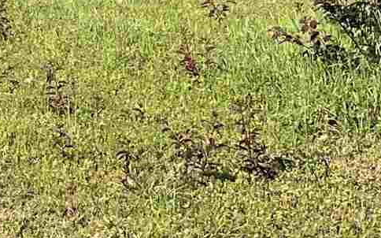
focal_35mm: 175
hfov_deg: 10.1
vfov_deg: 7.2
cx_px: -590
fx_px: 1816
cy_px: -221
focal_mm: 5.7
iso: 50
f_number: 1.5
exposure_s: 1/2299
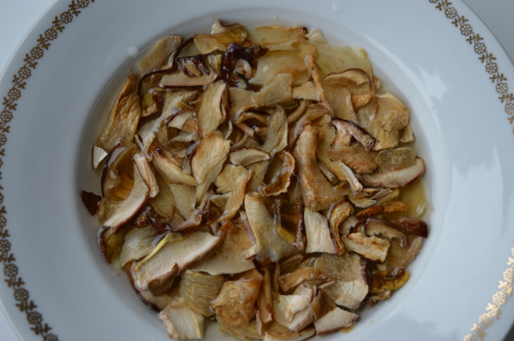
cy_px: 170
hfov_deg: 42.4
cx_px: 257
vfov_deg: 28.9
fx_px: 663
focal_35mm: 46
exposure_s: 1/80
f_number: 4.2
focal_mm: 31
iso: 100
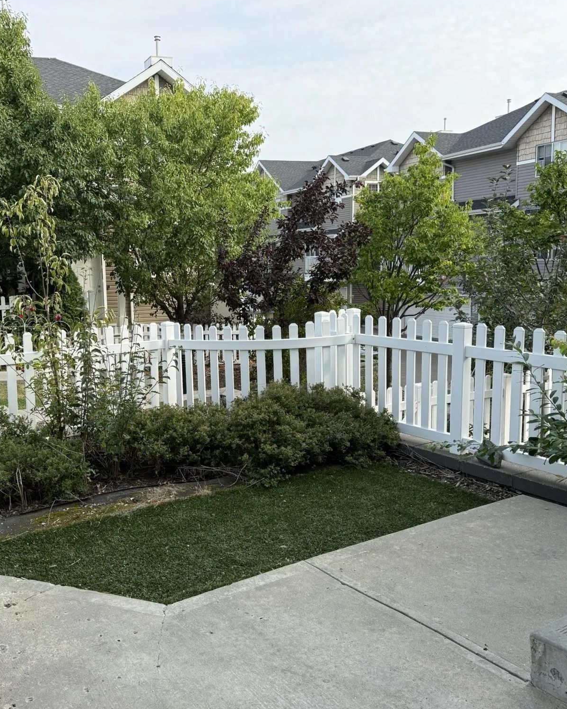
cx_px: 201
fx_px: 671
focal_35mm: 32
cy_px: 349
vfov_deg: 55.7
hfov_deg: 45.3
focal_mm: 6.76
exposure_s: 1/1653
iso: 100
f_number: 1.78
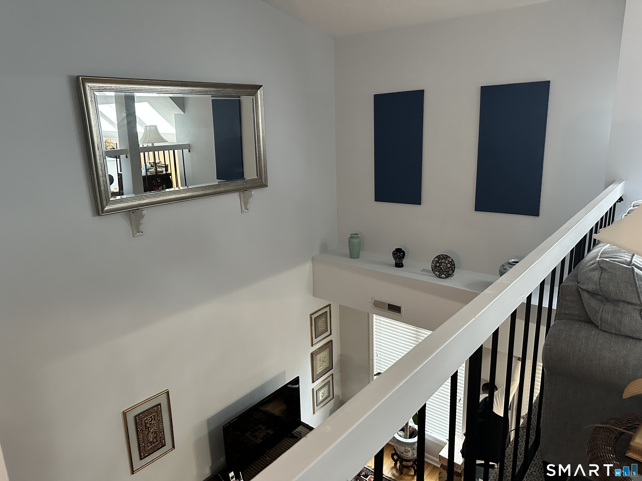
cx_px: 321
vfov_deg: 56.8
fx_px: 445
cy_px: 240
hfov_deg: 71.6
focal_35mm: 24
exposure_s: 1/60
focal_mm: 6.86
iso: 640
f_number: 1.78
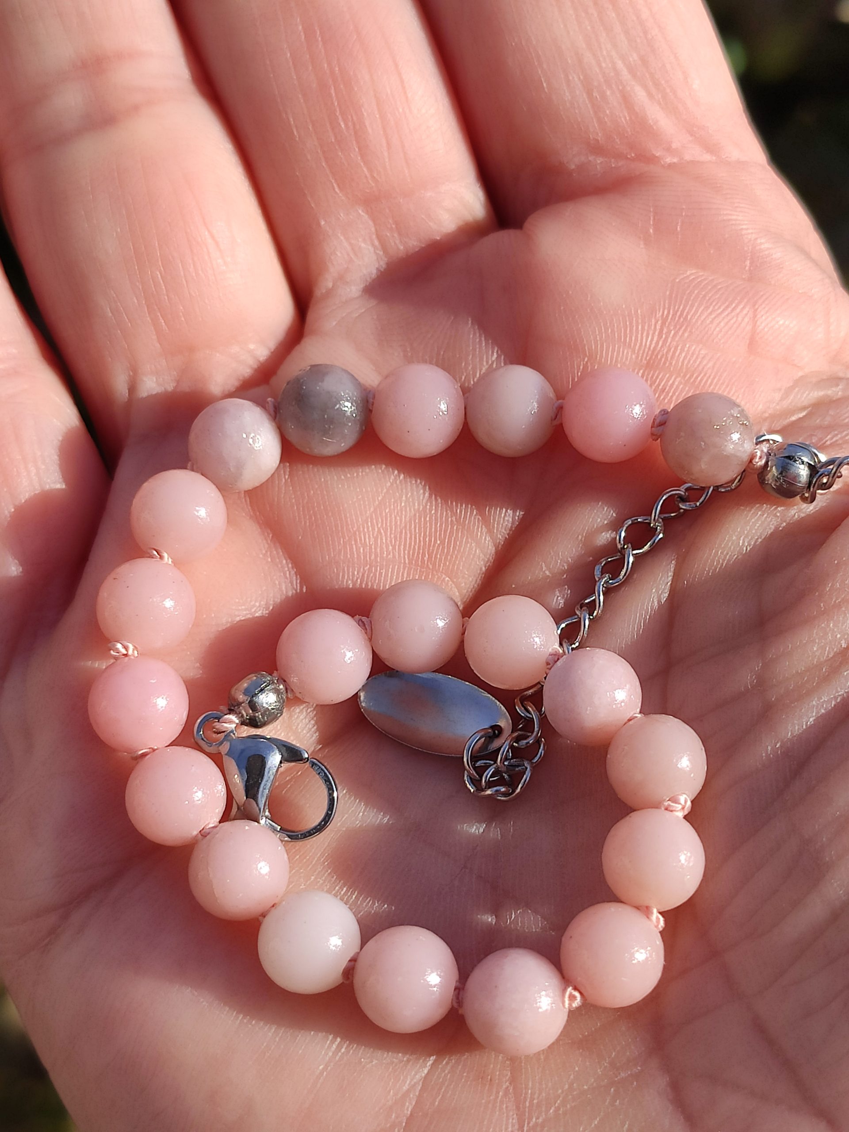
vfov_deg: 67.3
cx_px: 424
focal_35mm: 26
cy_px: 566
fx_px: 850
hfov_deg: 53.1
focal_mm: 4.77
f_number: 1.75
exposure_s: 1/1117
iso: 112
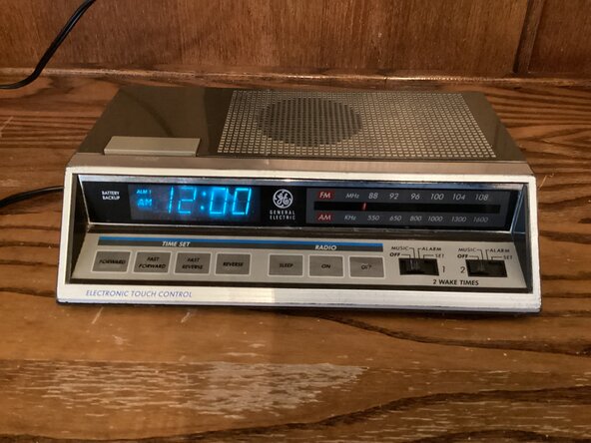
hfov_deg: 58.4
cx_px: 296
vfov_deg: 45.4
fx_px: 529
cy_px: 222
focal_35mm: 31
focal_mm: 3.3
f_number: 2.4
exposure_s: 1/30
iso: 640
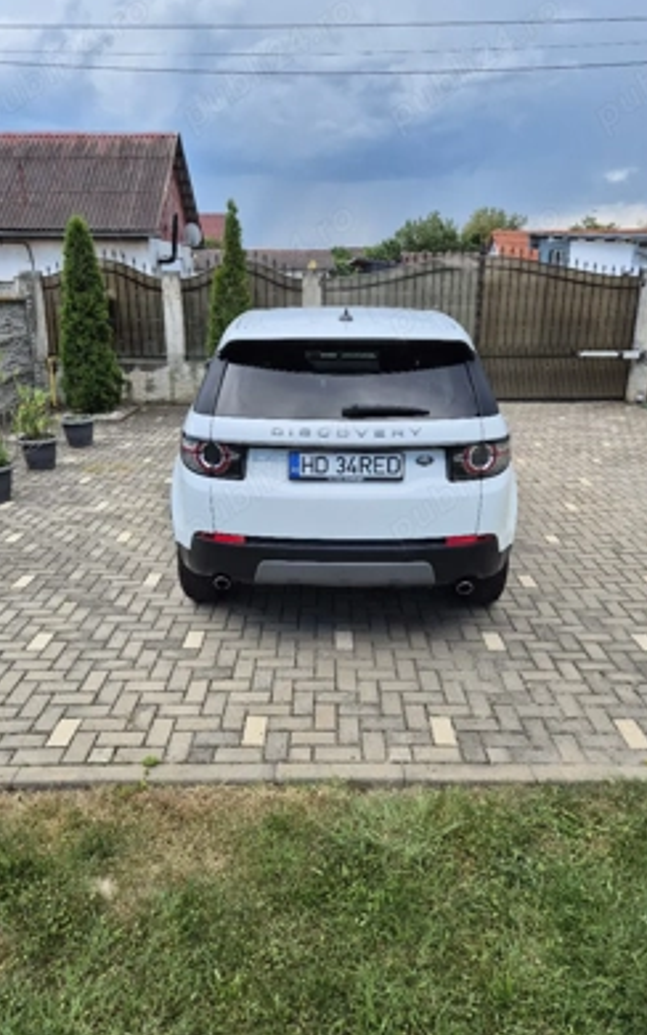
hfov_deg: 49.3
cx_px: 321
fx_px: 705
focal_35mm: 25
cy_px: 510
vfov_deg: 72.5
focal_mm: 5.4
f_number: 1.8
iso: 25
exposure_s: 1/400
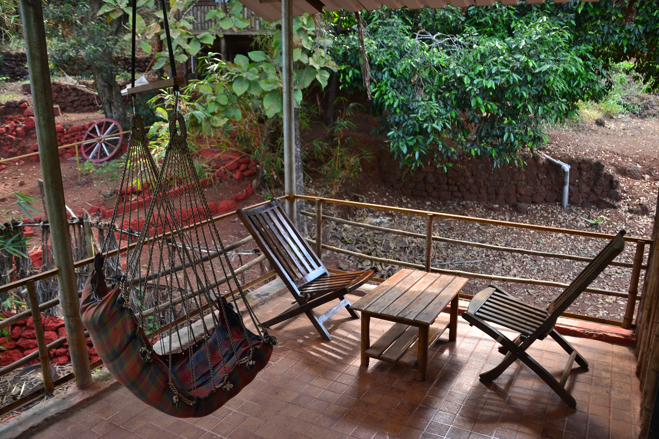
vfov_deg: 47.9
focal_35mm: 27
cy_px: 220
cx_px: 330
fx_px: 494
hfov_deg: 67.4
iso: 100
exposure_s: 1/50
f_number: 3.5
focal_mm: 18
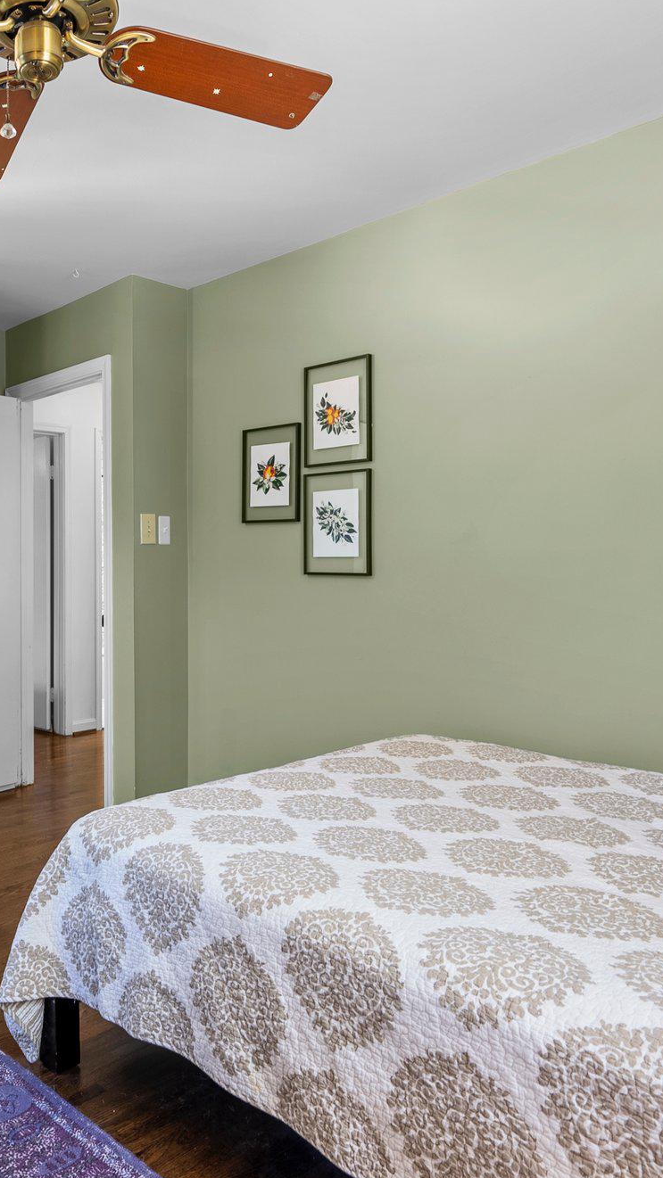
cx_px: 76
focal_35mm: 26
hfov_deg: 41.2
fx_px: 813
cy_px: 577
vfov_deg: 71.9
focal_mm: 16
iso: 125
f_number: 8
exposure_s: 1
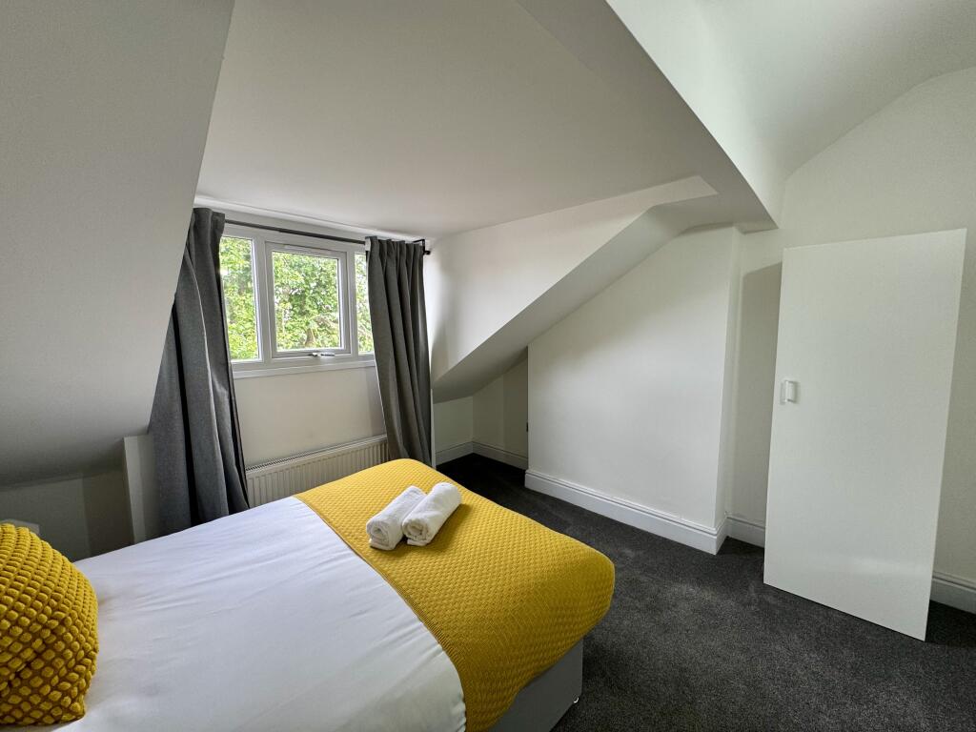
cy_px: 366
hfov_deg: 102.1
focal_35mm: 14
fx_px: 395
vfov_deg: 85.7
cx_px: 488
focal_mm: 2.22
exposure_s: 1/99
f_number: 2.2
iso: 80
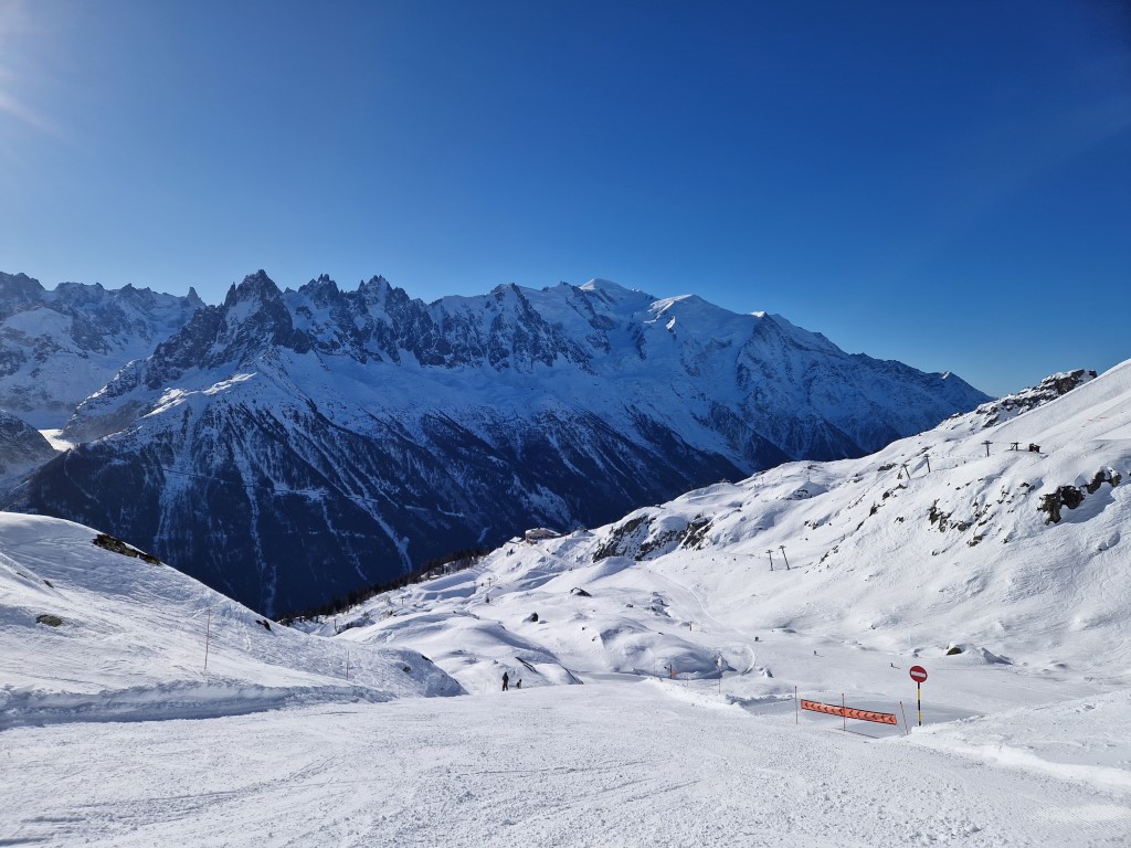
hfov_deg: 73.9
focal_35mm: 23
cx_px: 566
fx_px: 751
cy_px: 424
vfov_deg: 58.9
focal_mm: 5.4
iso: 50
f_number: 1.8
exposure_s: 1/4024
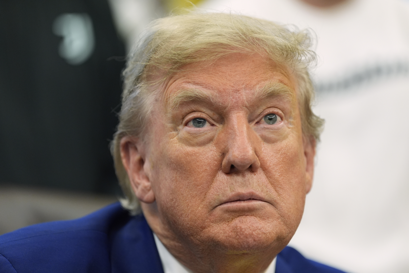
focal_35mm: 200
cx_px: 204
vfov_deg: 6.9
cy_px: 136
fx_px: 2272
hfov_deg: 10.3
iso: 2000
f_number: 3.2
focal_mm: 200
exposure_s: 1/400
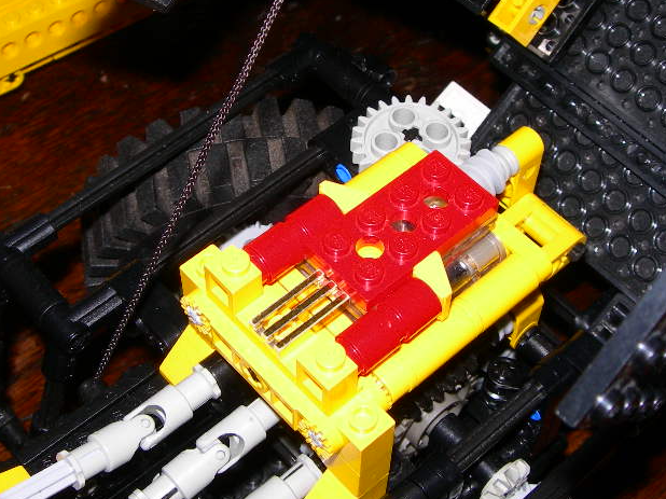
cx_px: 300
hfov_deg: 30.7
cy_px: 211
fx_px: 1212
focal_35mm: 63
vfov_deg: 23.2
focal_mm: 7.8
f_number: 4.8
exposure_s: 1/60.1
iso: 50
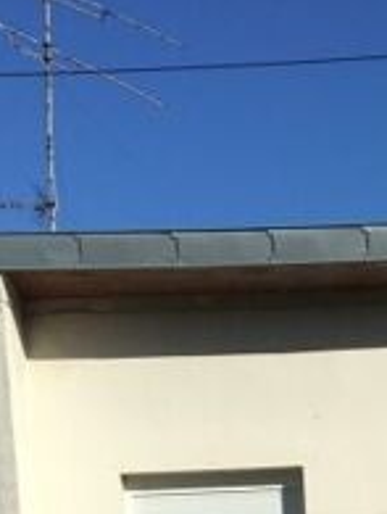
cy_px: 693
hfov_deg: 15.3
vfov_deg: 18.9
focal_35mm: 95
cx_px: 413
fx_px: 1411
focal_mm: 4.15
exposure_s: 1/3497
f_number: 2.2
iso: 25
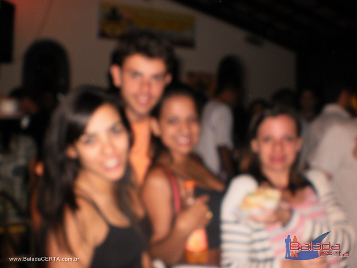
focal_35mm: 36
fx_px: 371
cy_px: 134
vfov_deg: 39.7
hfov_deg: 51.4
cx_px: 178
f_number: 3.1
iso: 125
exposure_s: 1/30
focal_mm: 6.3
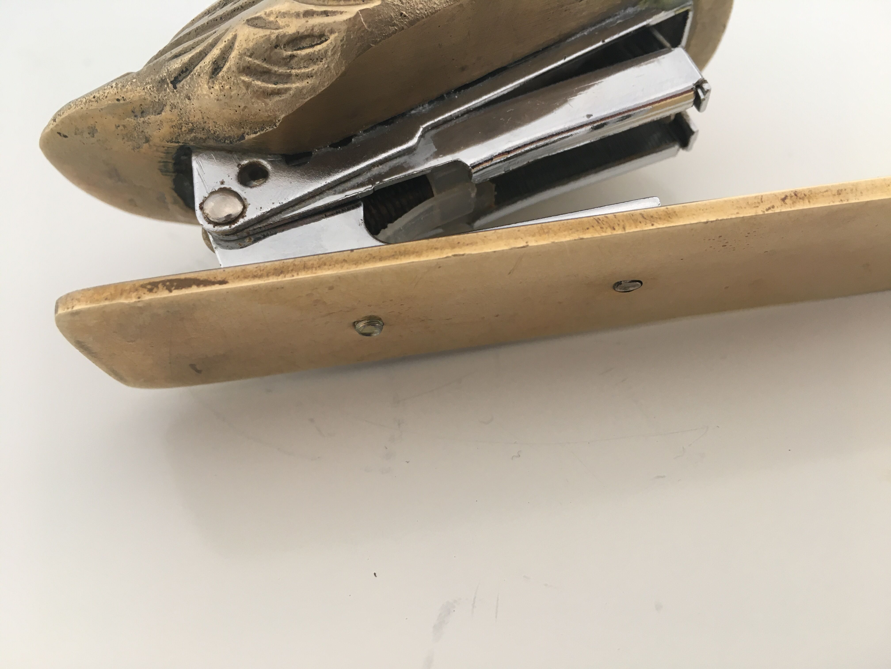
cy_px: 334
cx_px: 446
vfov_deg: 48.2
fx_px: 746
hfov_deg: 61.7
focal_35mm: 29
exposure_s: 1/33
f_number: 2.2
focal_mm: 4.15
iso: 80
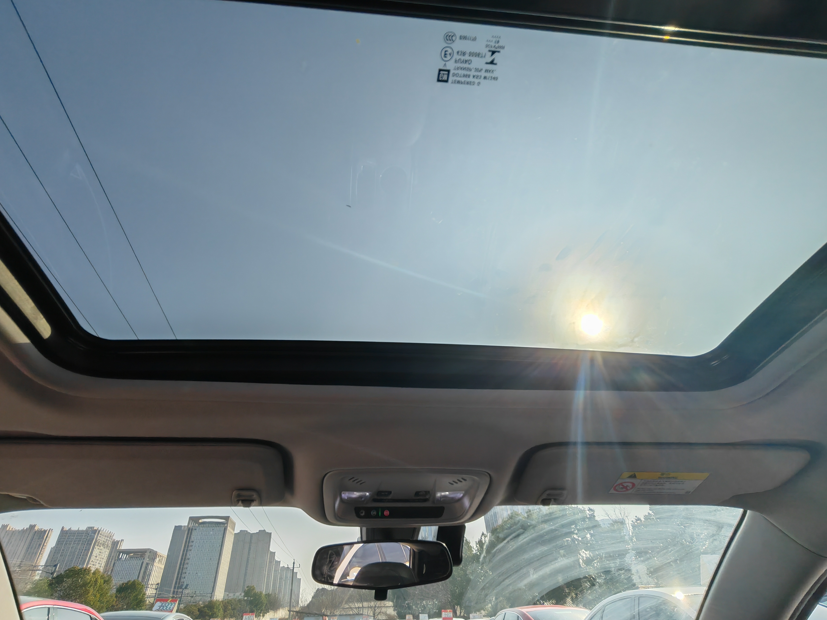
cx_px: 389
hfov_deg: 90.9
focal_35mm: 17
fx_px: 406
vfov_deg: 74.7
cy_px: 328
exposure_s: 1/1100
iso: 50
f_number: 2.2
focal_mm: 1.96
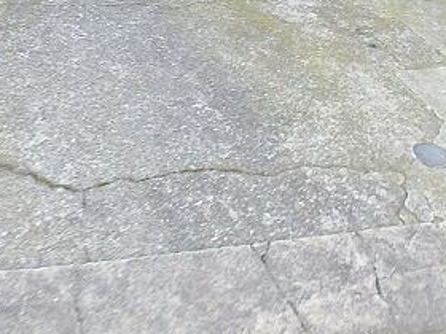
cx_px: 81
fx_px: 618
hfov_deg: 38.0
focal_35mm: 48
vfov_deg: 29.3
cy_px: 46
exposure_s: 1/80
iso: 125
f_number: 3.5
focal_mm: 3.7
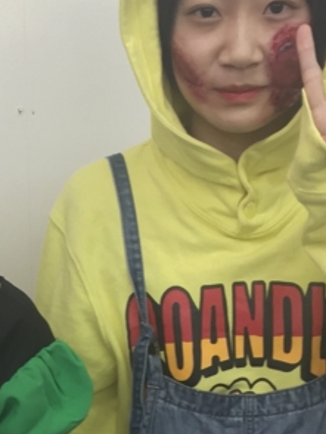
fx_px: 1266
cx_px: 12
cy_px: 462
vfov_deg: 18.8
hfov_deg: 14.5
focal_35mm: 101
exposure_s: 1/33
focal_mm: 4.15
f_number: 2.2
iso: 64
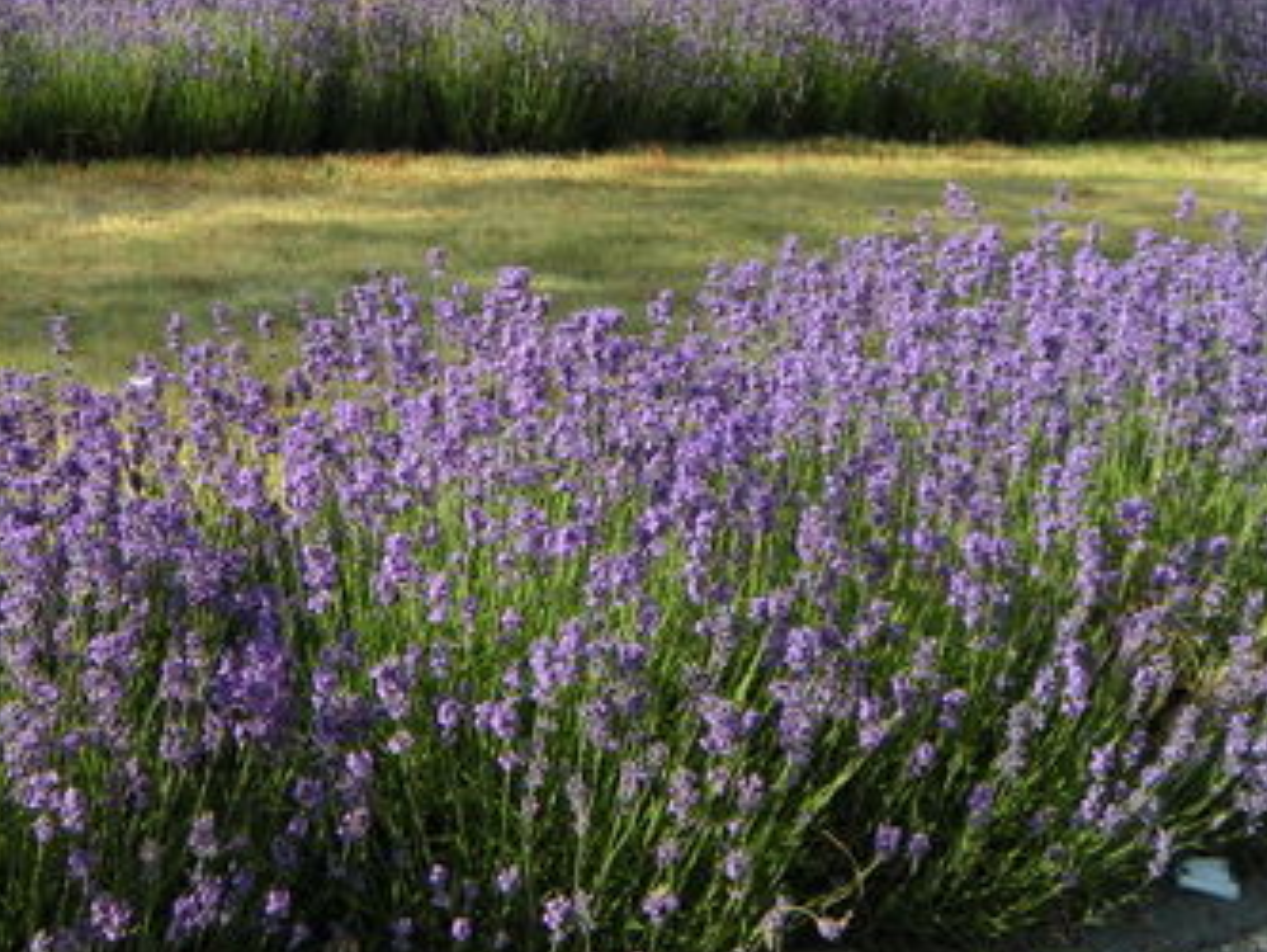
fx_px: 2307
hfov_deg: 30.6
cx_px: 468
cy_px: 213
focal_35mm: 63
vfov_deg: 23.0
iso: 64
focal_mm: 5.9
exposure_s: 1/232
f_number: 3.8
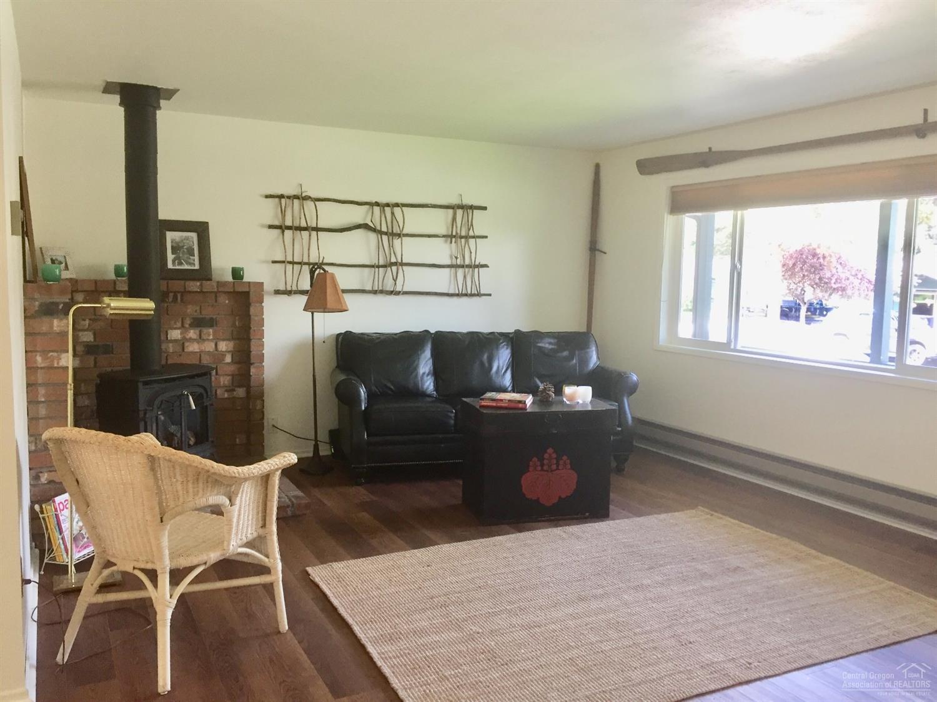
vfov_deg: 48.2
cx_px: 468
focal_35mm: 29
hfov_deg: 61.7
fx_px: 785
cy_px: 351
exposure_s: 1/30
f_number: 2.2
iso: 50
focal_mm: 4.15
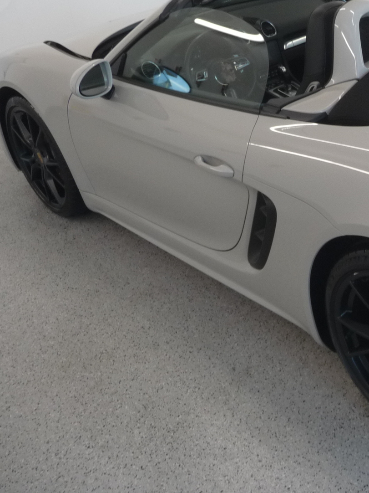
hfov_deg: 25.2
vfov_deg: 35.8
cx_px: 425
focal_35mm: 53
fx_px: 754
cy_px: 163
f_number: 3.3
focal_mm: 4.7
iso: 100
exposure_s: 1/50
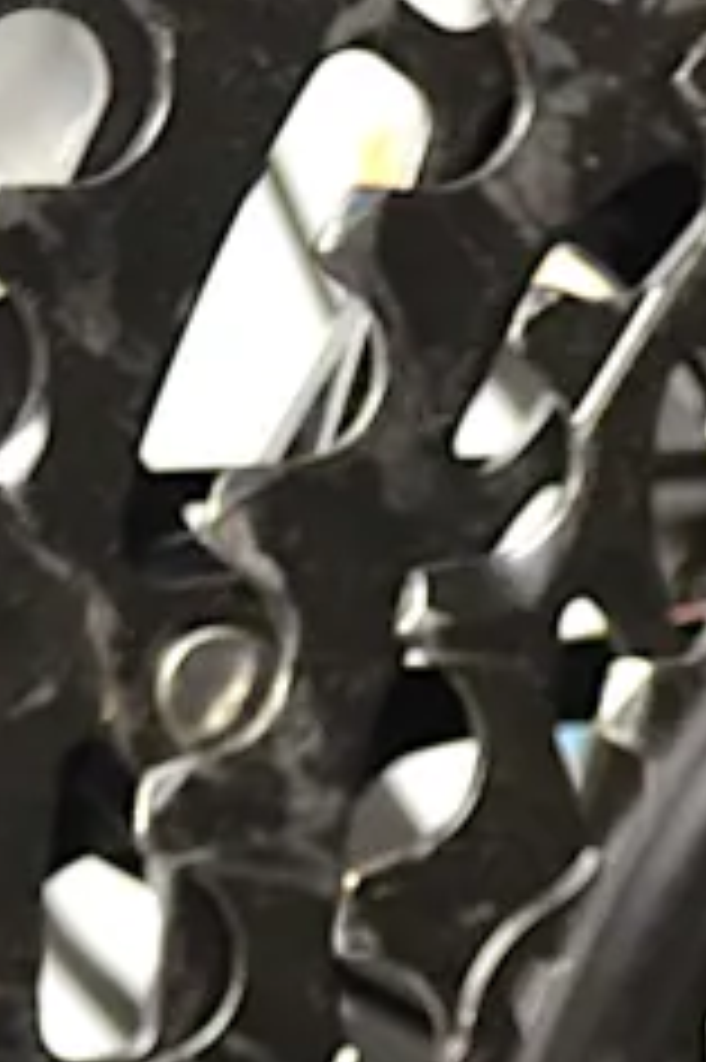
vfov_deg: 10.9
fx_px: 5420
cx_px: 908
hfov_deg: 7.4
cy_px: 1384
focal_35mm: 184
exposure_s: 1/20
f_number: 4
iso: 800
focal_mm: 24
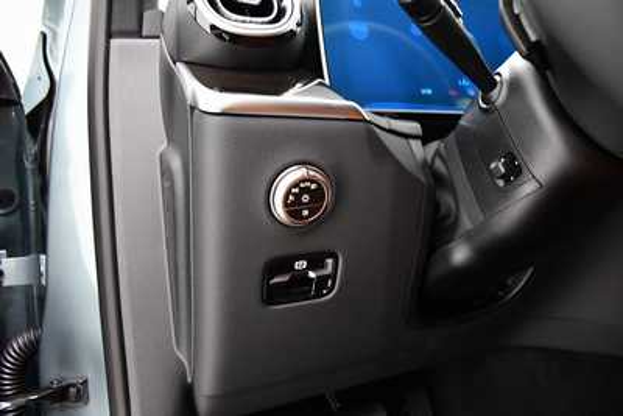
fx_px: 467
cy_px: 208
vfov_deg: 48.0
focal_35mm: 27
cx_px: 312
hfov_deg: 67.4
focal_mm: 18
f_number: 3.5
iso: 5600
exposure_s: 1/60
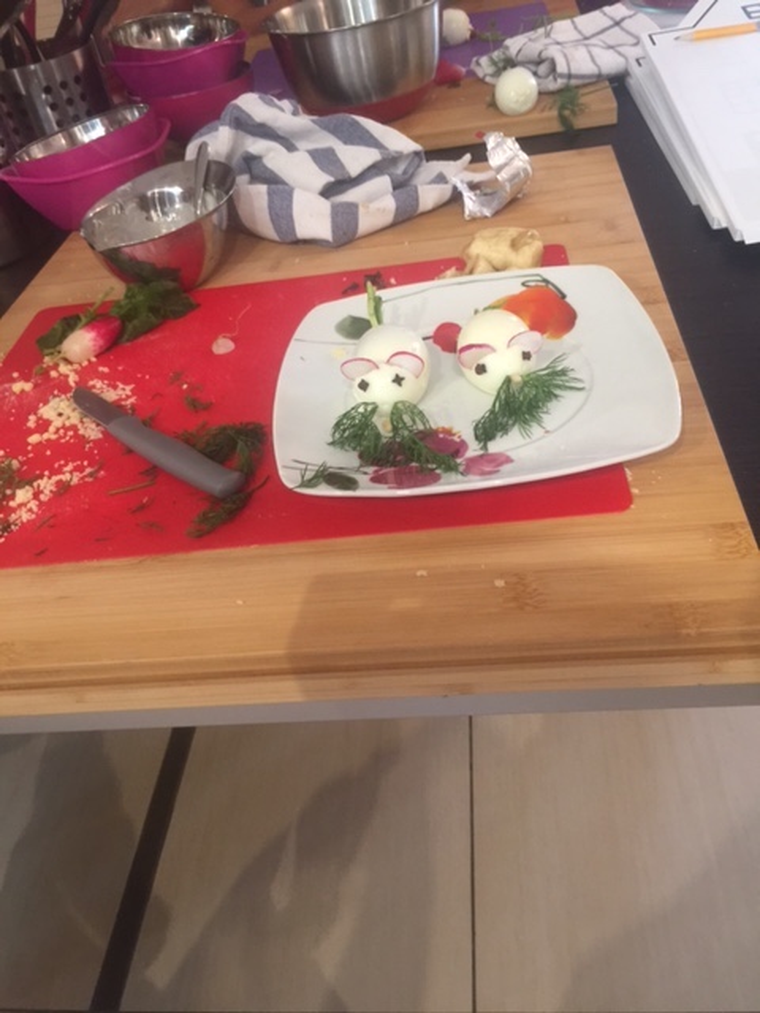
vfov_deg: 61.7
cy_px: 506
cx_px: 380
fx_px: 849
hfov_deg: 48.2
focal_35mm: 29
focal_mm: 4.15
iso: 100
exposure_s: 1/17
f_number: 2.2
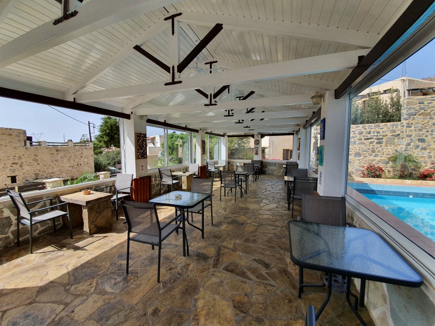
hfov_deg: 106.2
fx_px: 163
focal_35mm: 13
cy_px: 163
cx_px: 218
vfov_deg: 89.9
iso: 50
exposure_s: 1/744
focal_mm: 1.8
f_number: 2.2
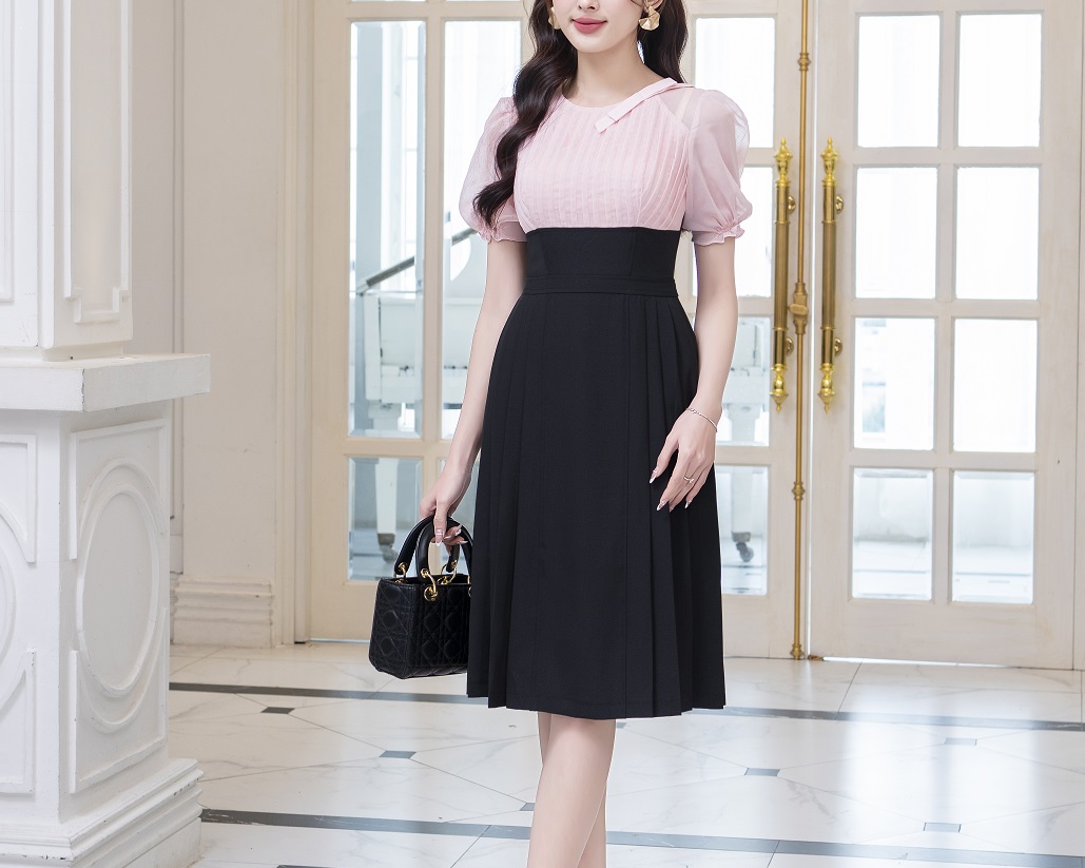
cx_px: 541
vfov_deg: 20.7
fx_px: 2376
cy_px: 341
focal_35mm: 74
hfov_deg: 25.7
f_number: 4
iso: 250
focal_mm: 35
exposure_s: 1/160
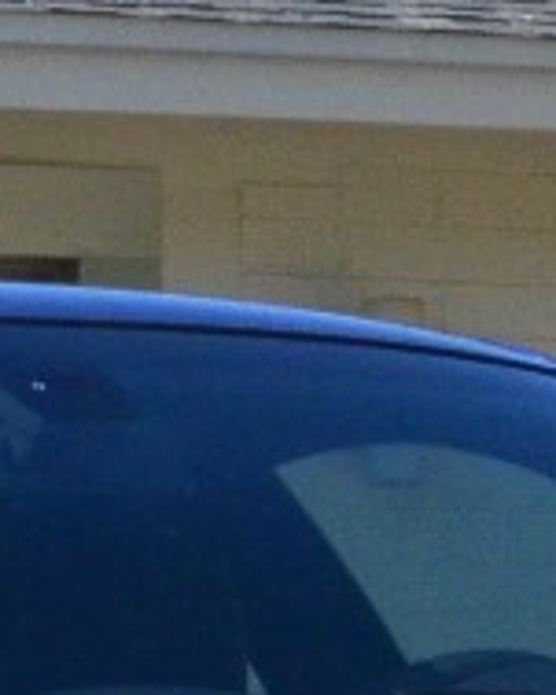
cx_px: 350
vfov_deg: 6.9
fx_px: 5641
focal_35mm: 274
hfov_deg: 5.6
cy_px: 1177
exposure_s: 1/1000
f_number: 13
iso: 1250
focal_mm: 18
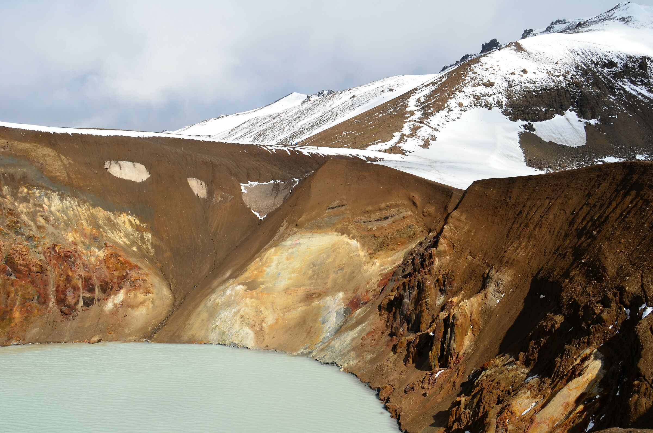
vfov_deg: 38.2
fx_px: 625
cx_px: 326
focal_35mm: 34
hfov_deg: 55.2
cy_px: 216
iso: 100
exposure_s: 1/320
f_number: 9
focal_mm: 23
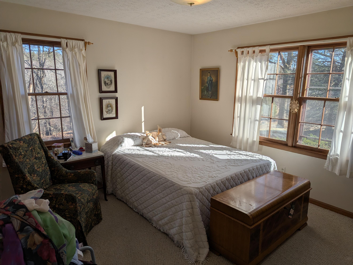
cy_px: 132
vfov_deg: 56.9
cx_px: 176
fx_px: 245
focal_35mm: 24
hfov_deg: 71.5
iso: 41
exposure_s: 1/786
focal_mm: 6.81
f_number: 1.85
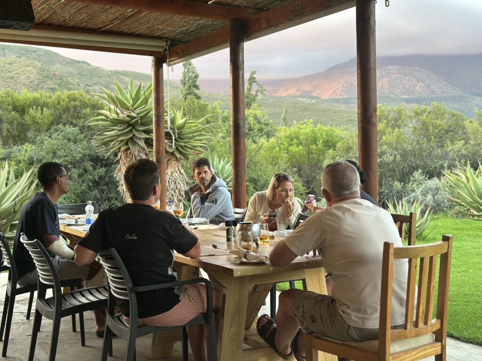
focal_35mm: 48
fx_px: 668
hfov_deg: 39.7
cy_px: 180
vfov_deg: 30.3
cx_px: 241
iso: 160
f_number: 1.78
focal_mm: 6.86
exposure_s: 1/60
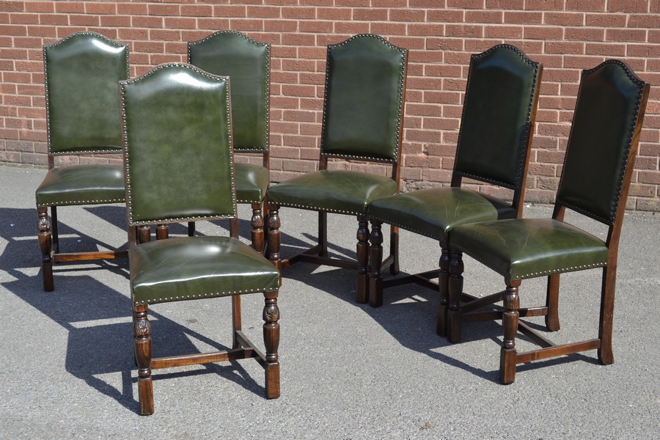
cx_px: 330
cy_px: 220
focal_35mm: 57
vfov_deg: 23.8
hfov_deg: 35.1
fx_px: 1045
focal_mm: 38
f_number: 6.3
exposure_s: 1/160
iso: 100
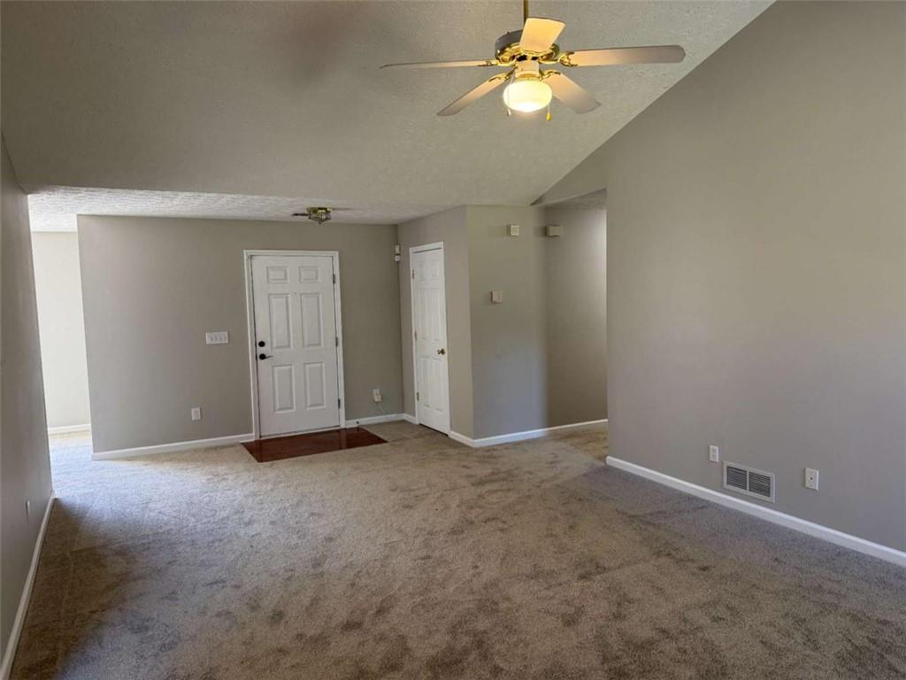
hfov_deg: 71.6
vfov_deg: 56.8
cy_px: 340
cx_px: 453
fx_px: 628
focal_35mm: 24
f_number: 1.78
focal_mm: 6.76
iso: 200
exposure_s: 1/60
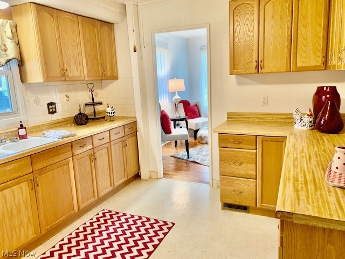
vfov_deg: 53.1
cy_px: 130
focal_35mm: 26
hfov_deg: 67.3
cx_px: 172
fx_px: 259
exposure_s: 1/60
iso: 125
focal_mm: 4.25
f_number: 1.8
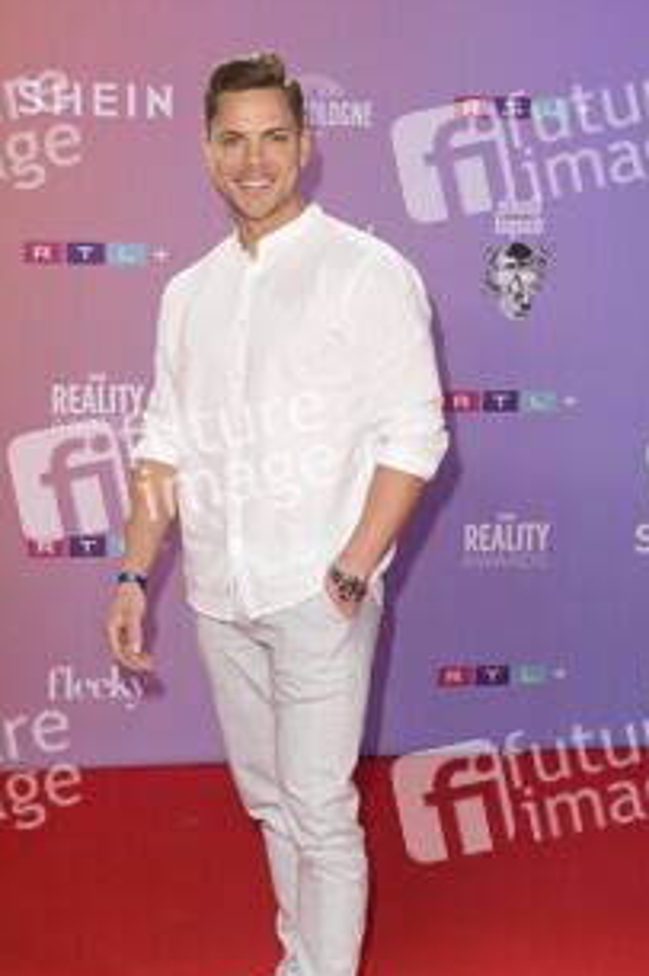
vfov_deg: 31.7
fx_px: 1705
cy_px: 627
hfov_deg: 21.5
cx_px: 265
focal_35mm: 63
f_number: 5.6
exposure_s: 1/250
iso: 2500
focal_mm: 48
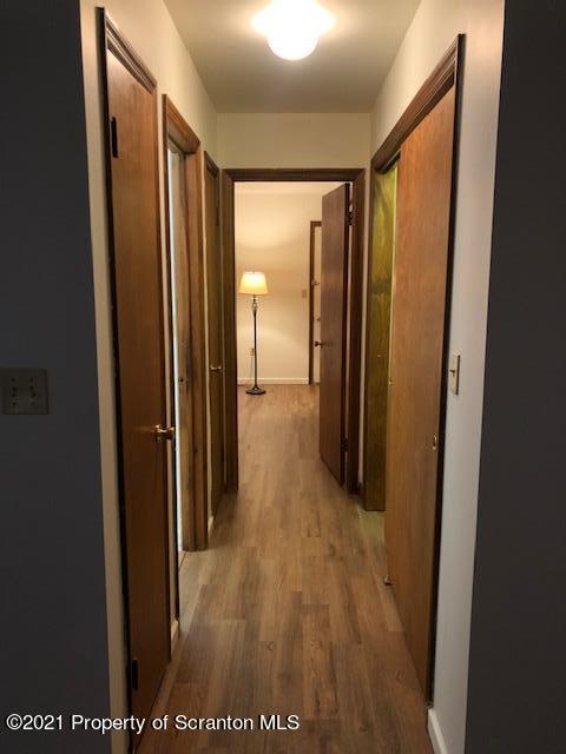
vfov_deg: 63.4
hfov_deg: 49.7
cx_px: 283
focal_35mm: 28
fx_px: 610
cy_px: 377
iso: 400
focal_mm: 4
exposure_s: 1/30
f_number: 1.8
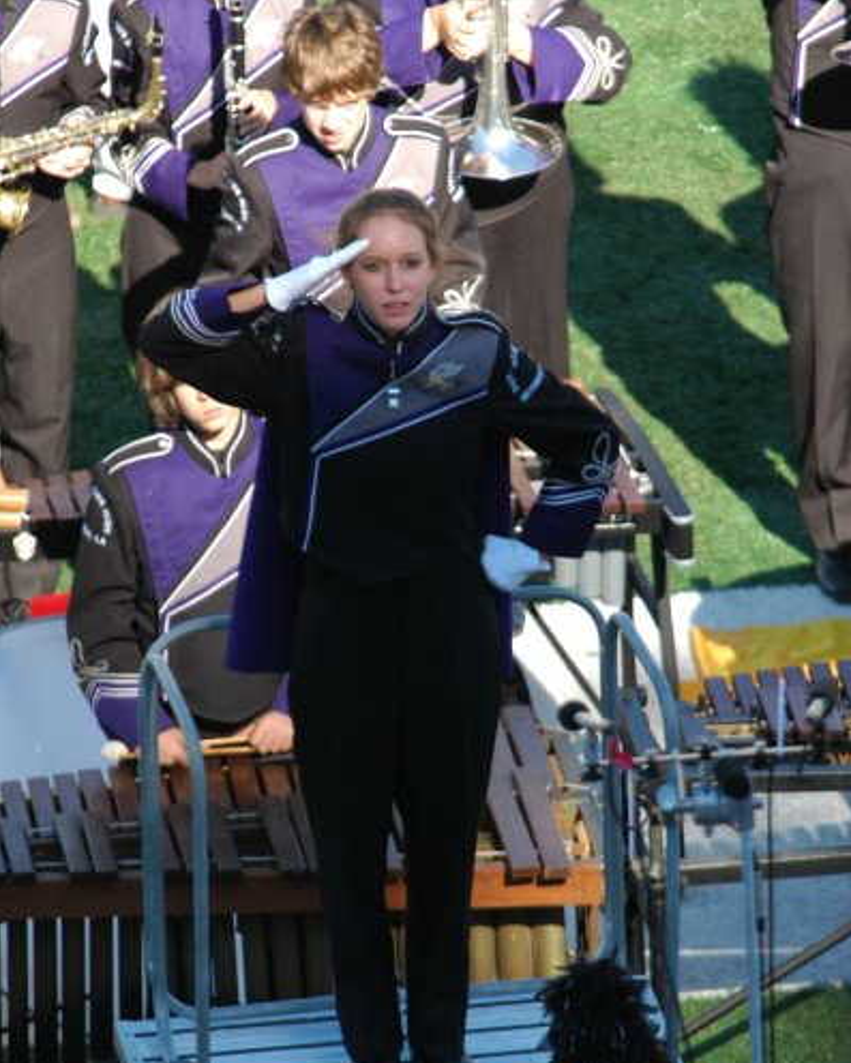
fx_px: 19293
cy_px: 589
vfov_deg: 3.2
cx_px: 426
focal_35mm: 613
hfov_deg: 2.5
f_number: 5.6
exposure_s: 1/250
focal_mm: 360
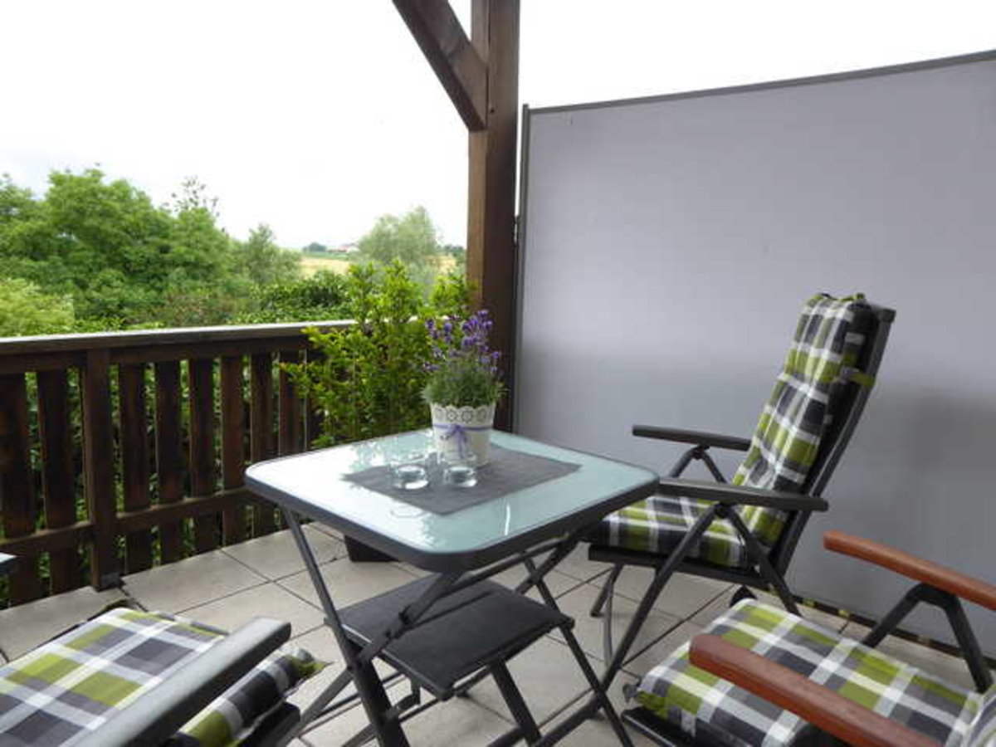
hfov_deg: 71.6
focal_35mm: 24
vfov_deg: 56.8
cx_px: 498
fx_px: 691
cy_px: 374
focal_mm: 4.3
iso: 80
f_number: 3.3
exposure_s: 1/100
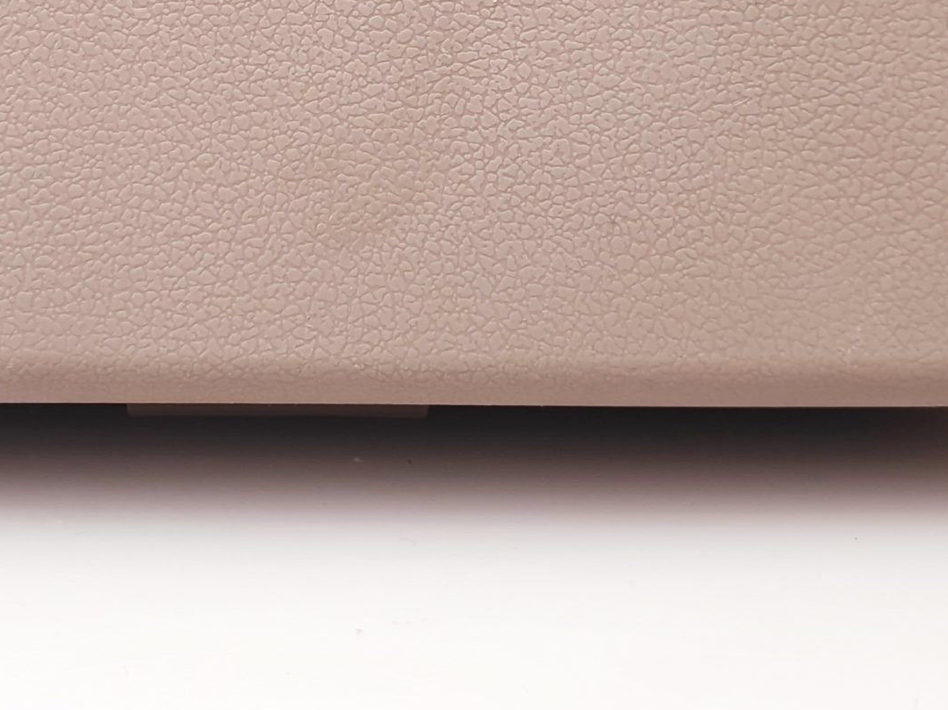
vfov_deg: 22.0
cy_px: -66
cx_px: 313
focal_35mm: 63
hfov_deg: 30.5
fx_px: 1725
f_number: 2.4
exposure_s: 1/50
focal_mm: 4.3
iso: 80
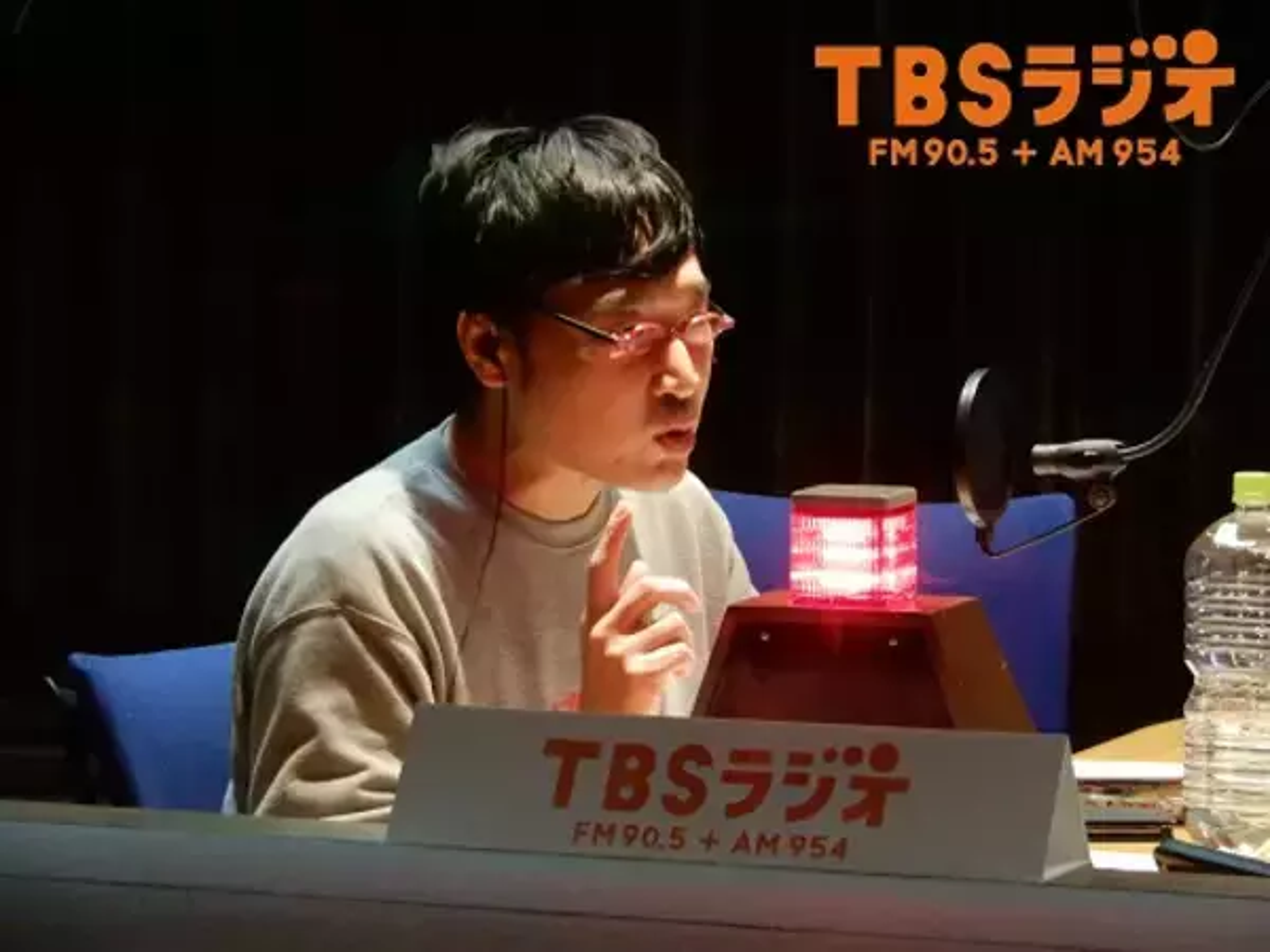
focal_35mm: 180
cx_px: 635
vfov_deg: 8.2
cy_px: 476
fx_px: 6604
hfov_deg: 11.0
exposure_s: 1/40
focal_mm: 32.1
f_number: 5.6
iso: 1600
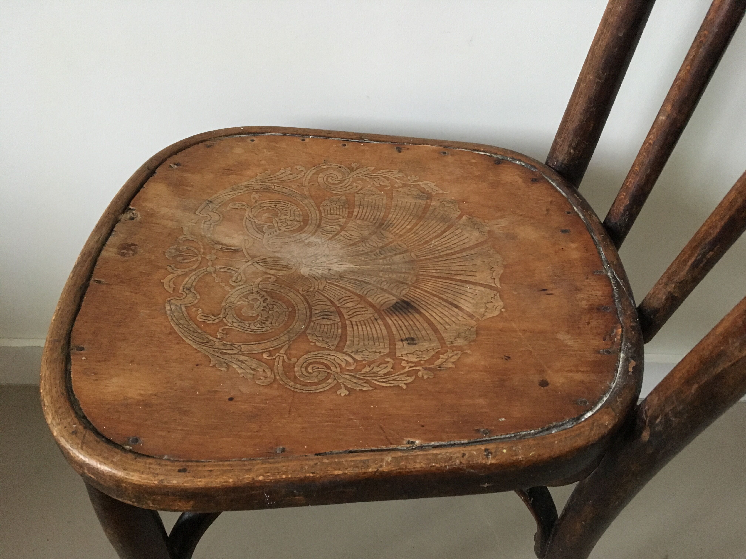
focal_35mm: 29
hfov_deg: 61.7
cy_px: 280
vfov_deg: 48.2
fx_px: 625
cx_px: 373
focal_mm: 4.15
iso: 250
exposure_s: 1/33
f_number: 2.2
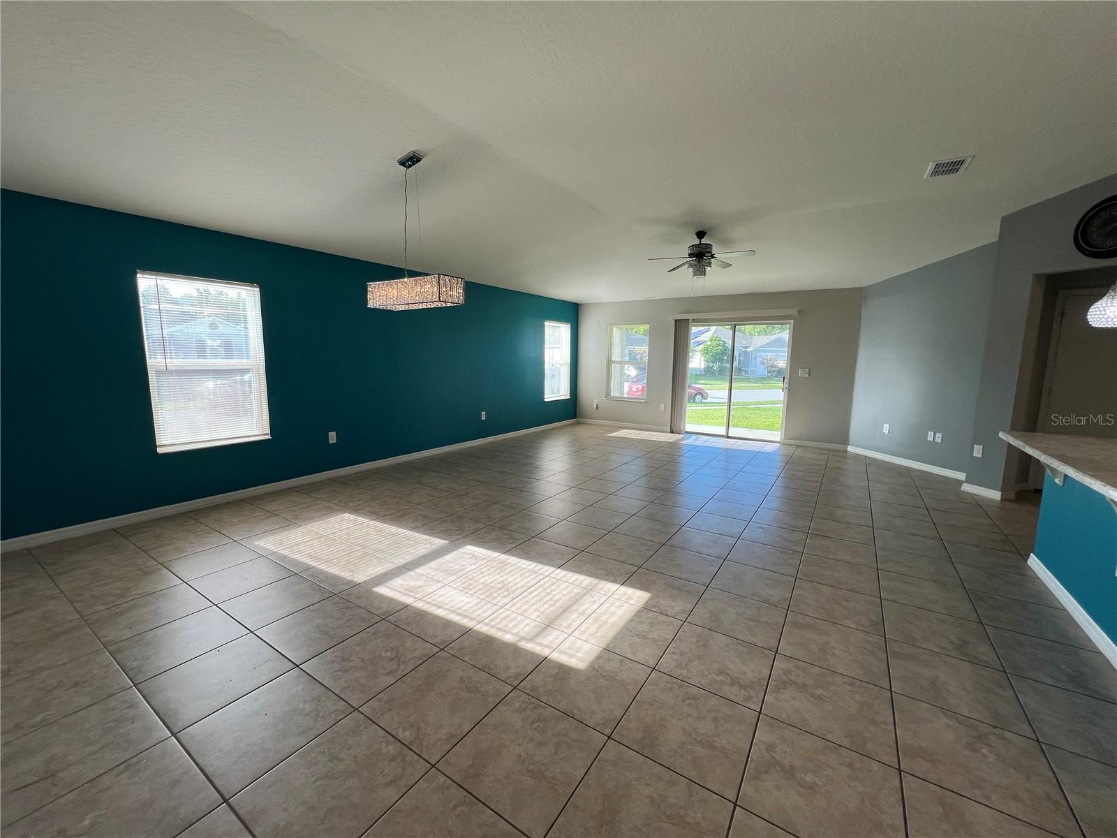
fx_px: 419
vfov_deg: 89.9
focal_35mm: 13
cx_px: 558
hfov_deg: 106.2
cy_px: 419
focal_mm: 1.57
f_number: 1.8
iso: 40
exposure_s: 1/120
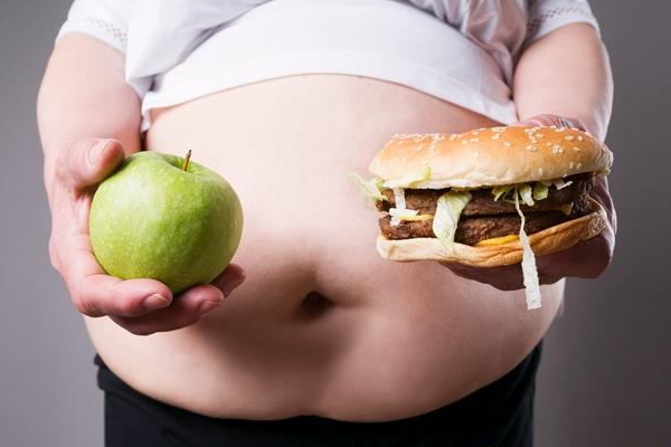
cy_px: 257
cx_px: 327
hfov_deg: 54.4
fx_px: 652
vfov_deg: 37.8
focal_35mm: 35
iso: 200
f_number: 8
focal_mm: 28
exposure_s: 1/100
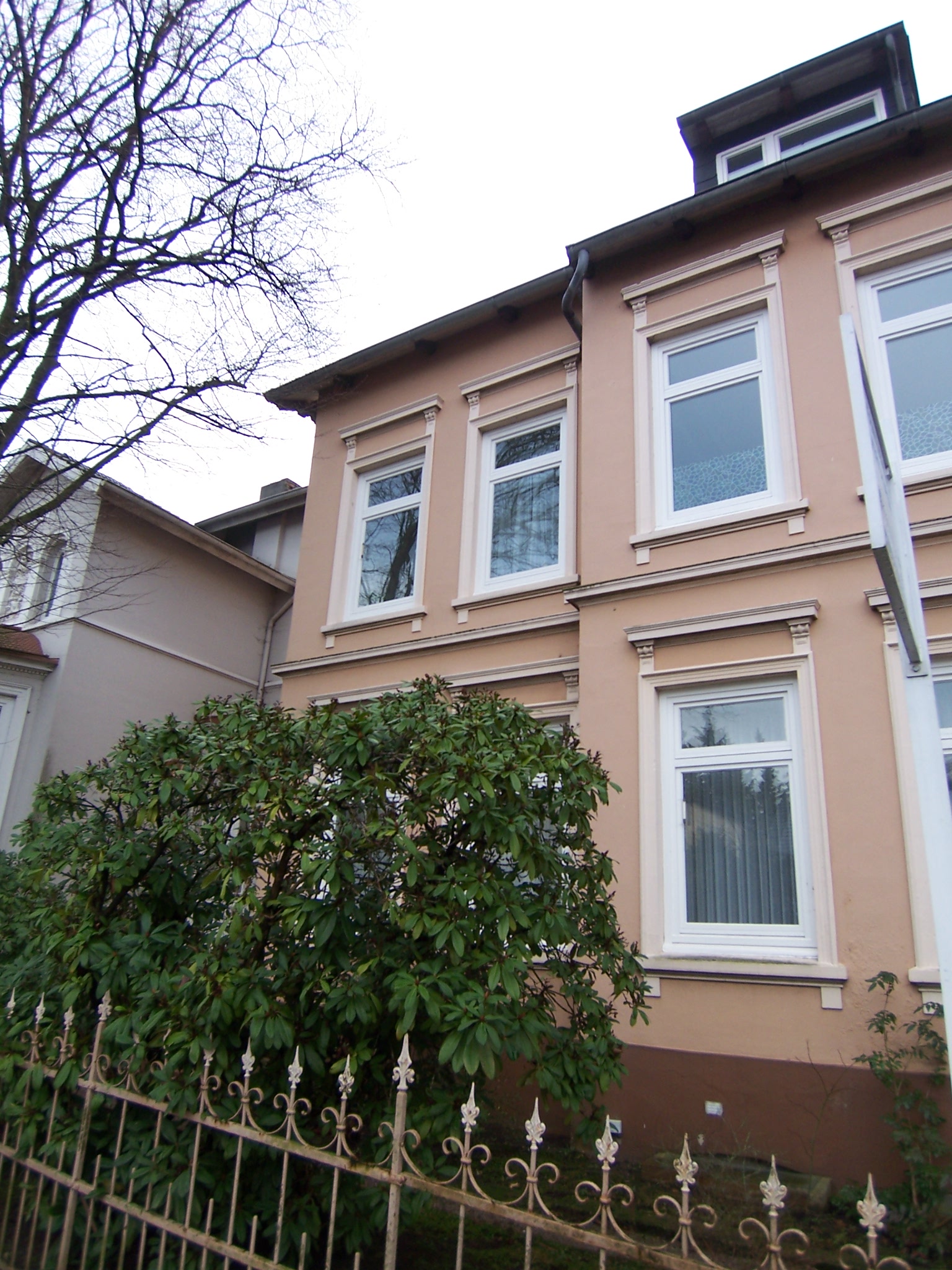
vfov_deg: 73.9
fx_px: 843
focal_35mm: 23
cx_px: 476
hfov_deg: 58.9
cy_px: 635
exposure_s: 1/160
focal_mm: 3.8
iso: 64
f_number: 2.8
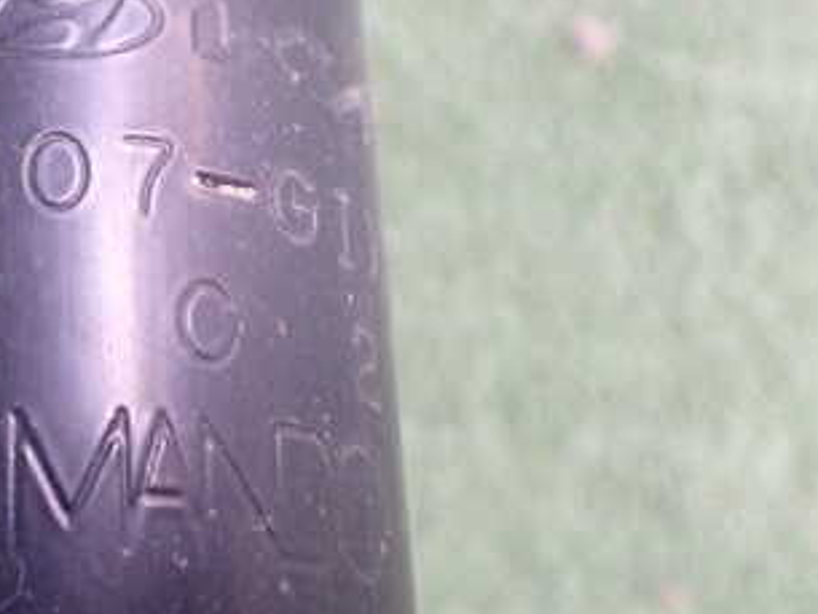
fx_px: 1395
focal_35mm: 59
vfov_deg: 24.8
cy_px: 276
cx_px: 134
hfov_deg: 31.6
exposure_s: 1/80
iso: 800
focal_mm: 5.4
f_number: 2.3
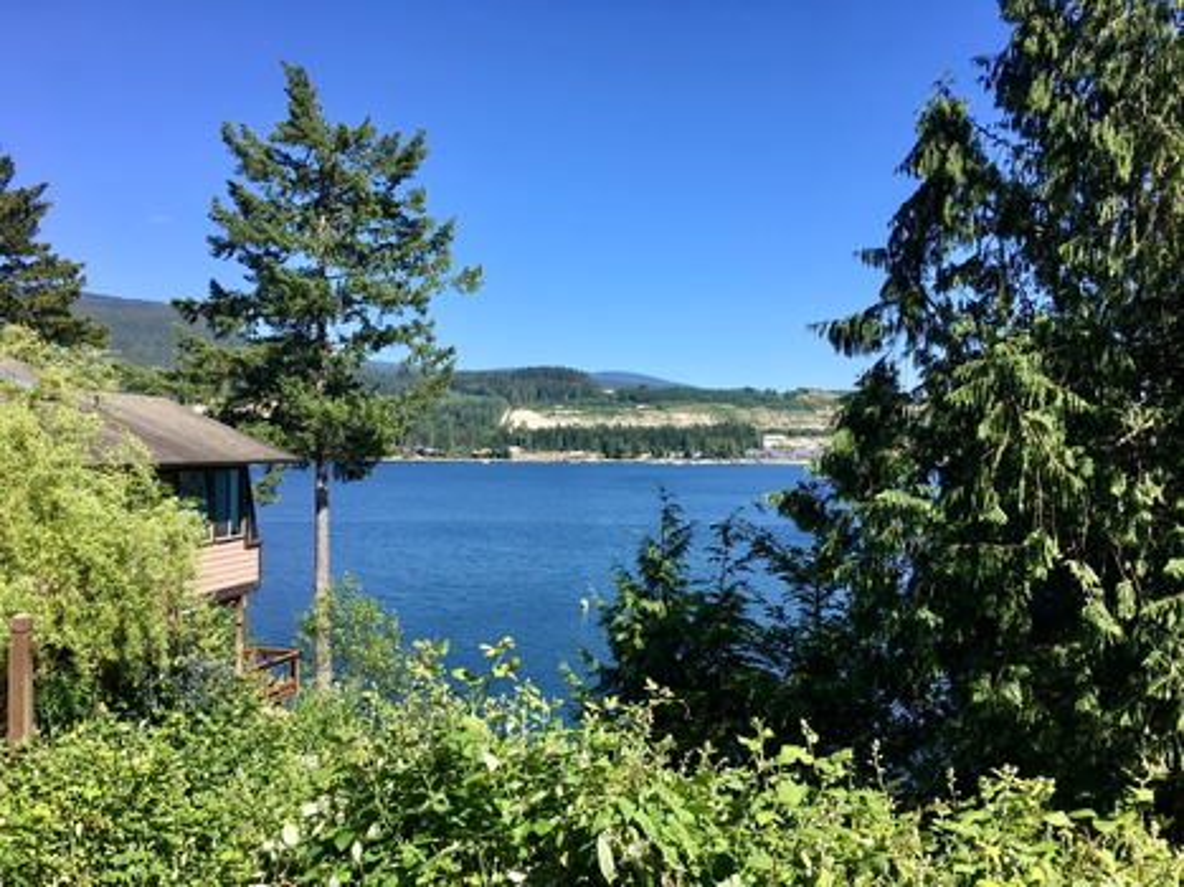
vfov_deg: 48.2
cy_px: 444
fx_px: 992
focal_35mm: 29
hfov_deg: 61.7
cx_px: 592
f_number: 2.2
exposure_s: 1/1131
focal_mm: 4.15
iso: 25
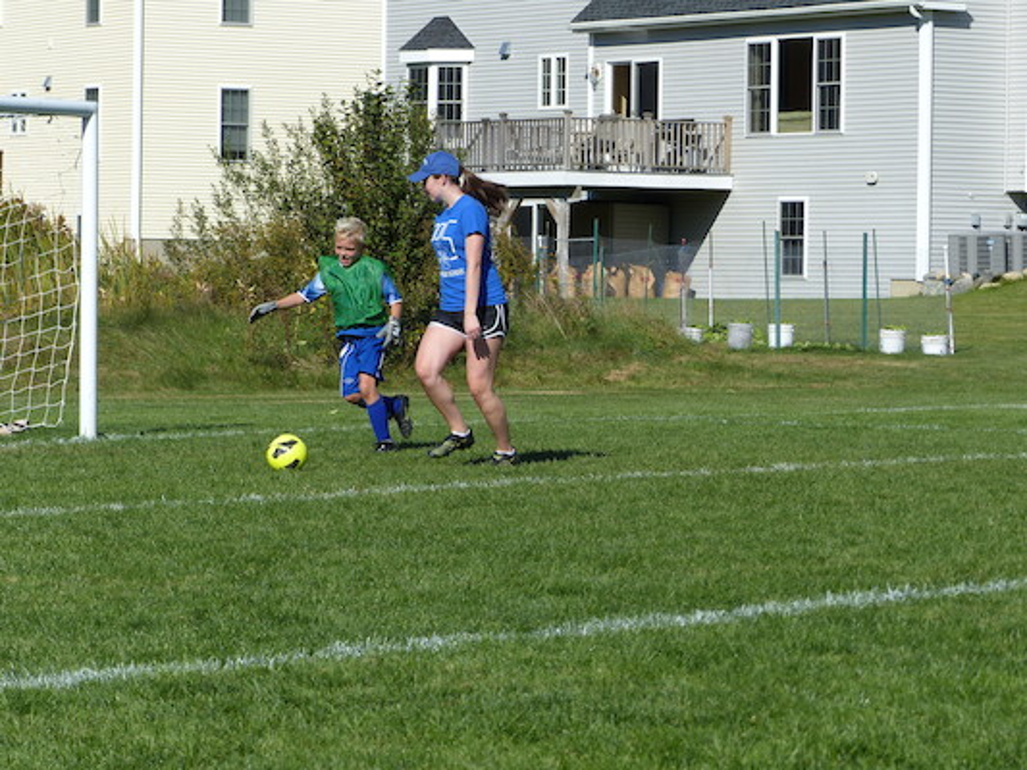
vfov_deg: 9.3
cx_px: 514
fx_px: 4748
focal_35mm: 160
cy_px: 385
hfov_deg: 12.3
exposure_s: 1/1600
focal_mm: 28.7
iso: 100
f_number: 4
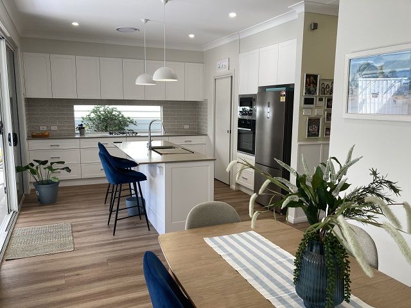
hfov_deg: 63.4
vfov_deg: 49.7
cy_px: 154
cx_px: 206
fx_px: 332
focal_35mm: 28
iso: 25
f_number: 1.8
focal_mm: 3.99
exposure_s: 1/100
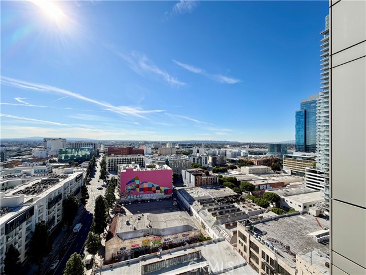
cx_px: 183
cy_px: 138
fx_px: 148
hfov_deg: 102.1
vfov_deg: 85.7
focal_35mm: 14
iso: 32
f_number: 2.2
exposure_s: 1/770
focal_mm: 2.22
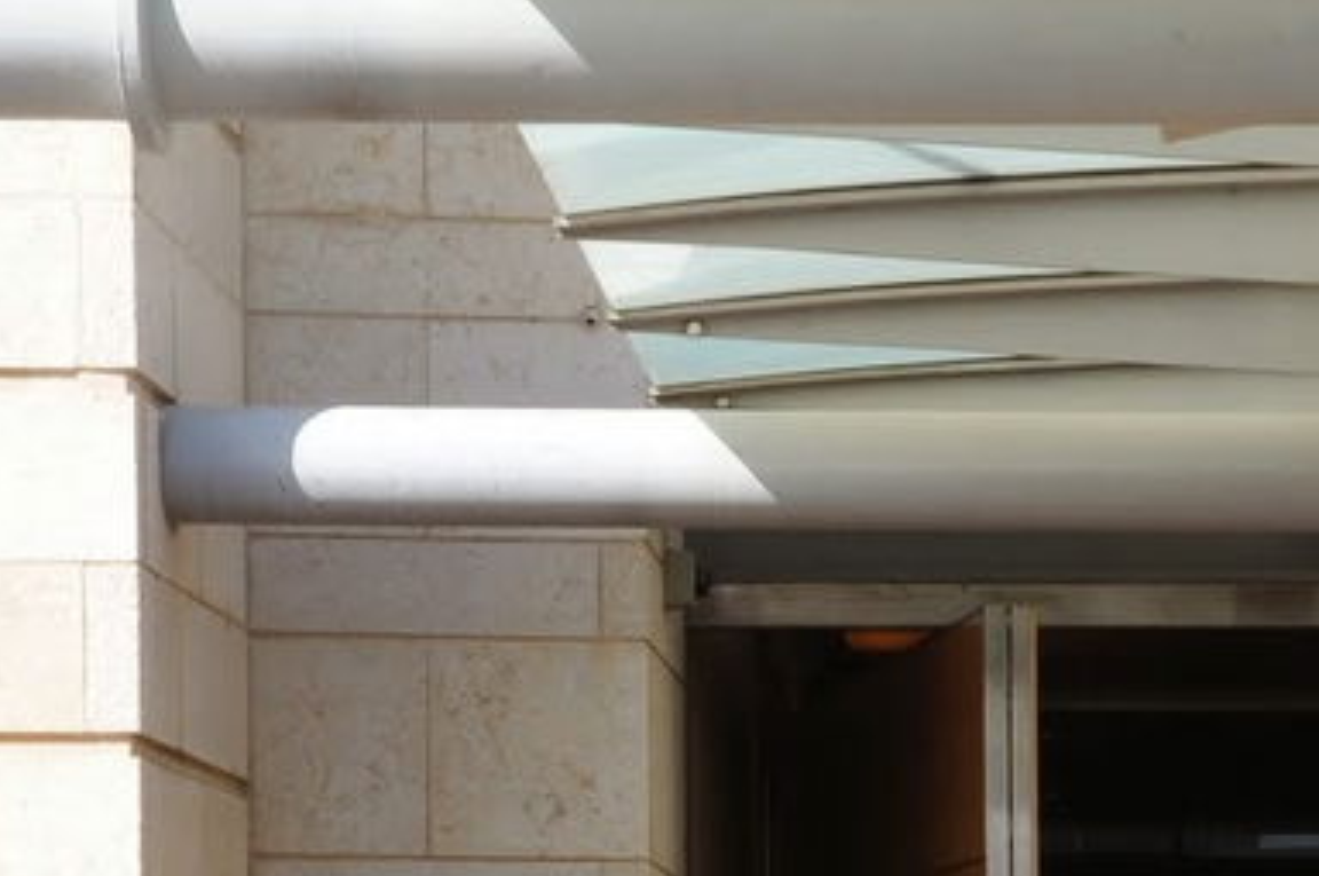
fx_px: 5342
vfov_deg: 9.2
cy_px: 1156
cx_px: 1443
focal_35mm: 146
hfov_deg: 13.8
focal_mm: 40
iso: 640
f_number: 22
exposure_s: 1/125
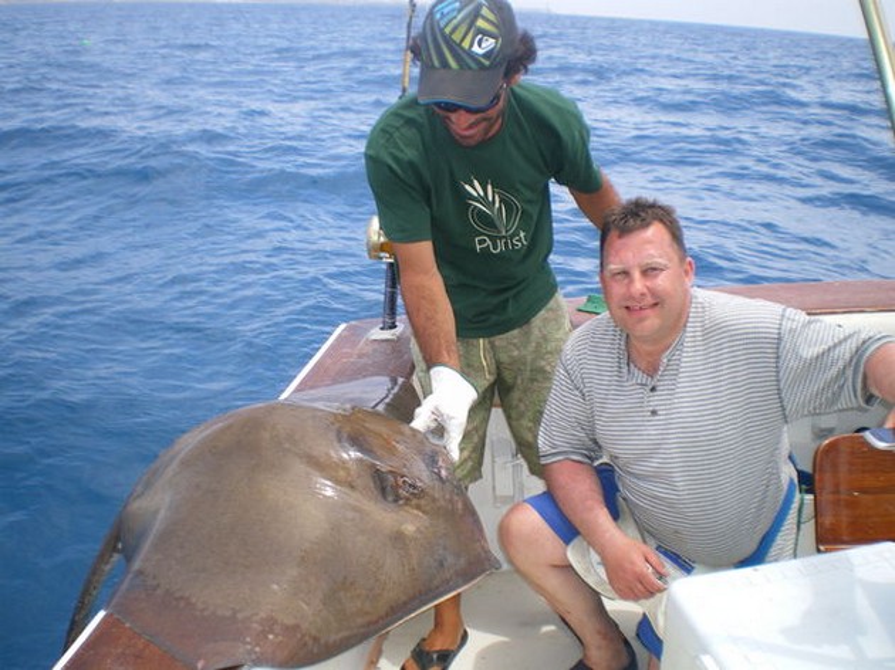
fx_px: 930
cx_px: 448
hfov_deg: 51.4
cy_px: 335
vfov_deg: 39.6
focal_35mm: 36
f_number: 4.6
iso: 50
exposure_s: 1/200
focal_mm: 6.3
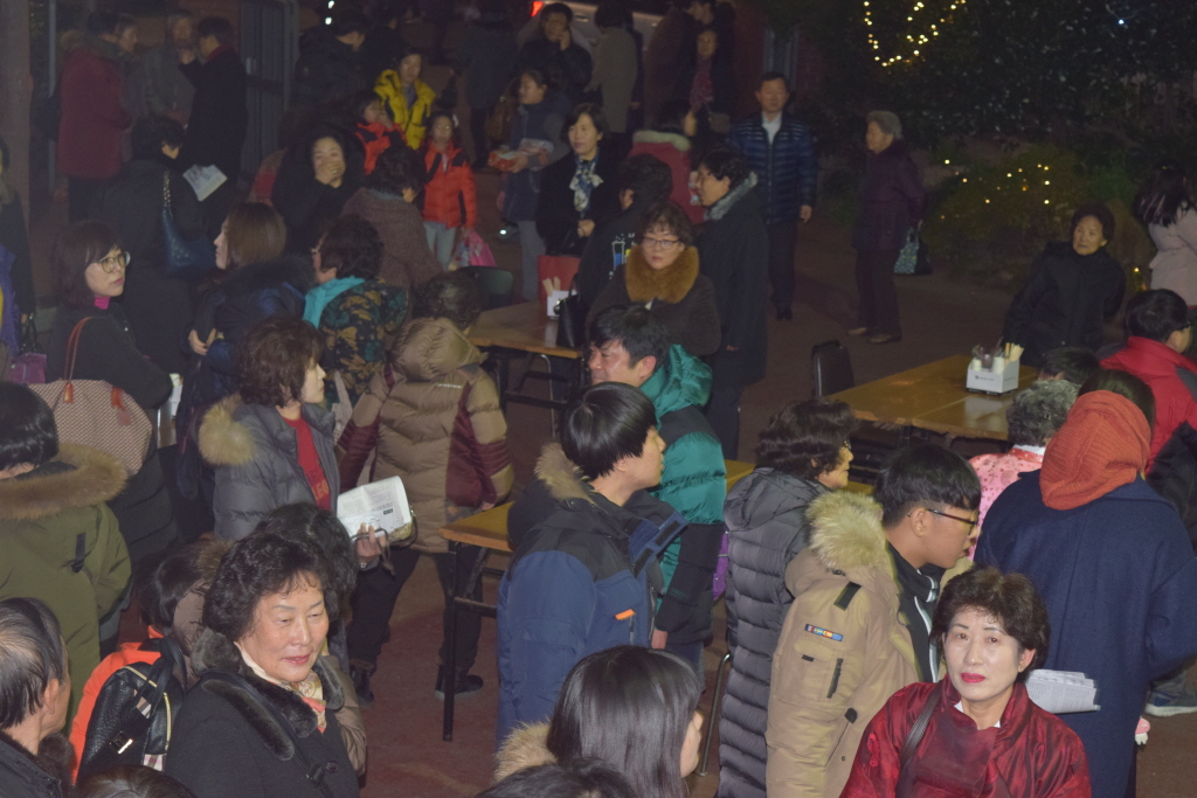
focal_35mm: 82
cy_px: 399
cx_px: 598
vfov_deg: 16.6
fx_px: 2743
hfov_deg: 24.6
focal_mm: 55
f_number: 5.6
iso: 800
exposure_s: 1/30
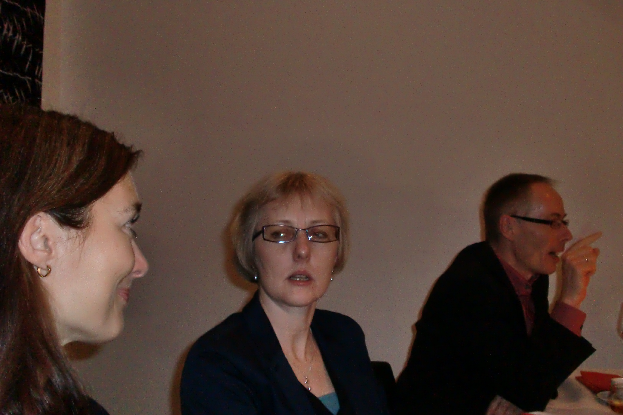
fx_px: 658
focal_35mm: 38
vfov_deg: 35.0
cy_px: 225
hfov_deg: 50.7
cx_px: 314
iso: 400
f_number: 3.1
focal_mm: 6.51
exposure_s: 1/20
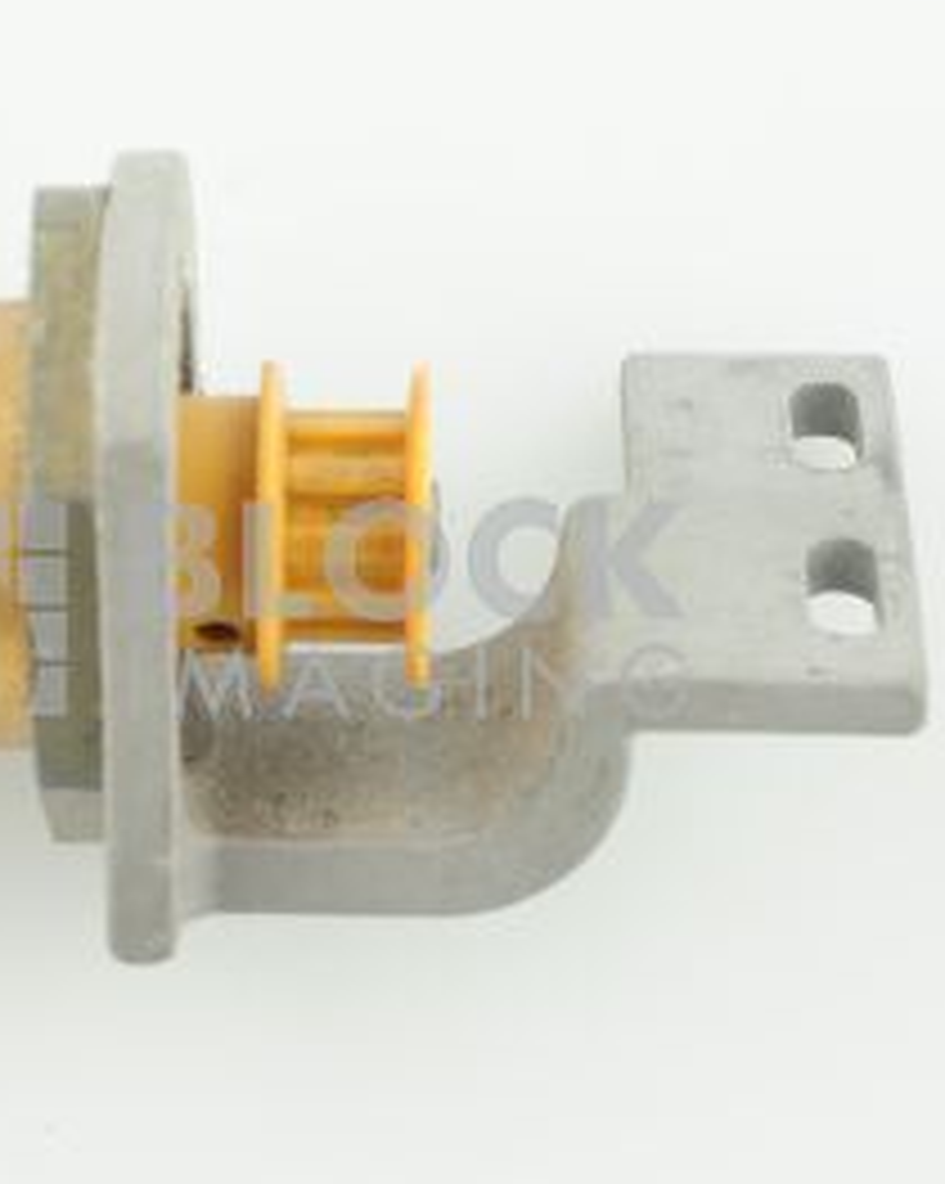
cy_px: 610
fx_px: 6370
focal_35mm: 182
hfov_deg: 8.5
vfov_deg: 10.6
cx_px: 243
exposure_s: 1/125
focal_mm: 85
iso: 1600
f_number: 11
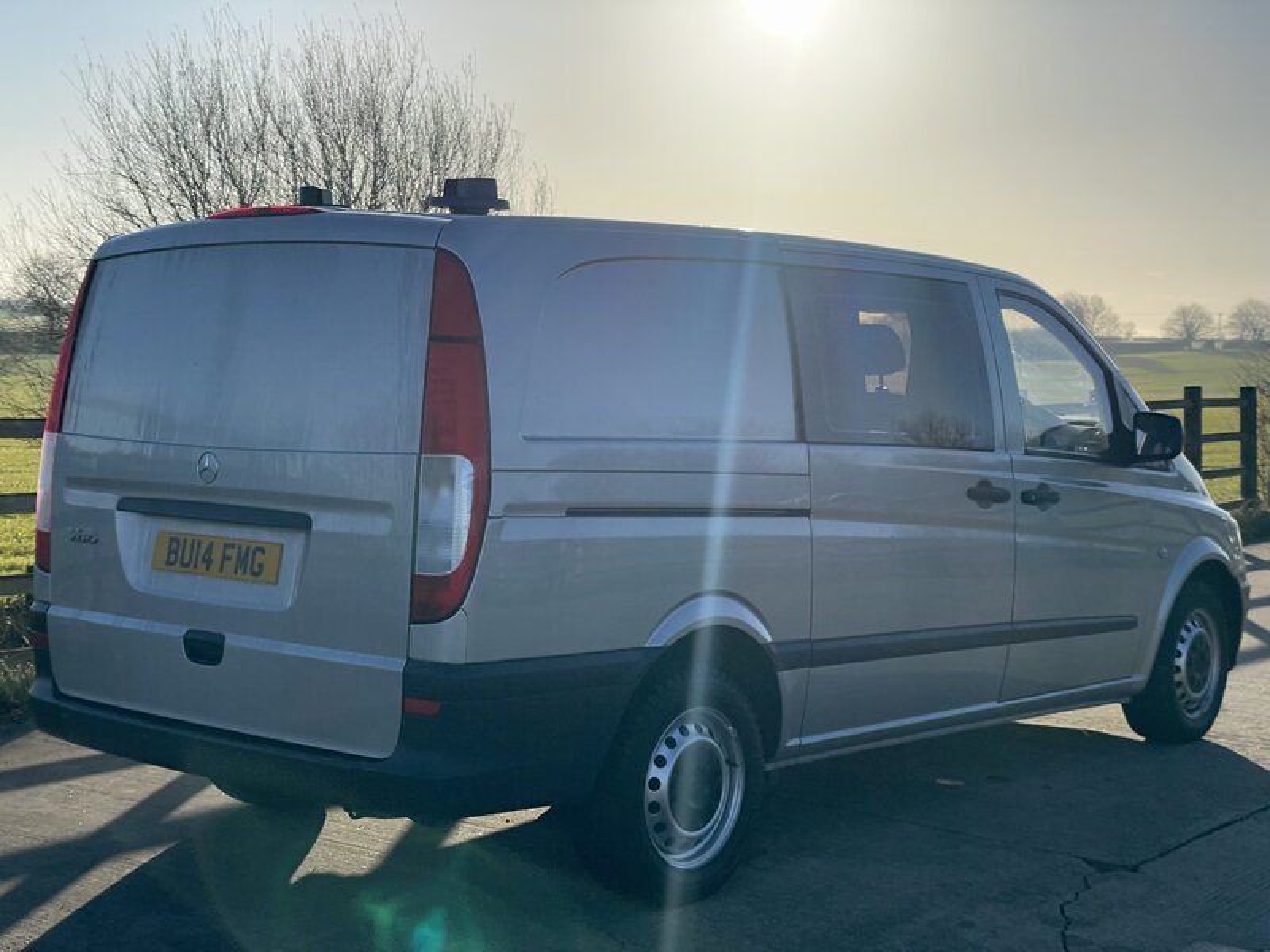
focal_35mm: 52
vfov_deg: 28.0
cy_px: 476
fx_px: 1908
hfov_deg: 36.8
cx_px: 635
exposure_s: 1/2994
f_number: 2
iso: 25
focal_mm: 6
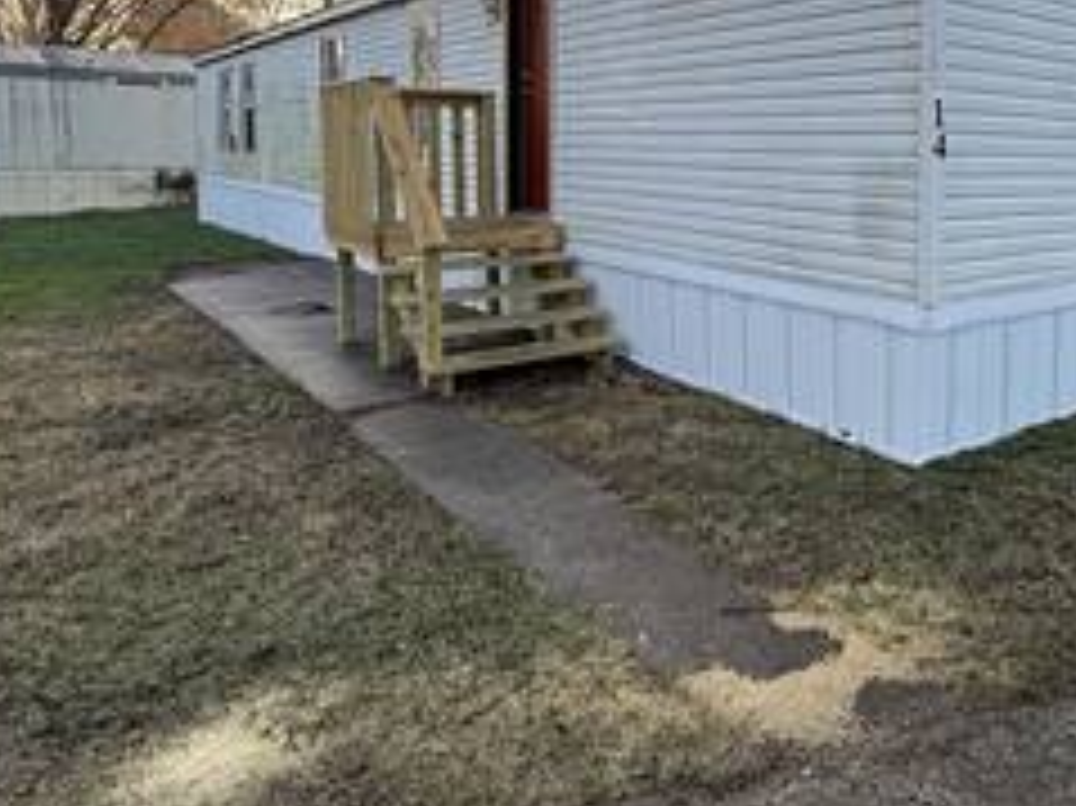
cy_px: 207
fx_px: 932
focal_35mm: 30
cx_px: 945
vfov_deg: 45.2
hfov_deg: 53.4
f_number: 2.2
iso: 50
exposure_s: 1/249
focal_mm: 2.22
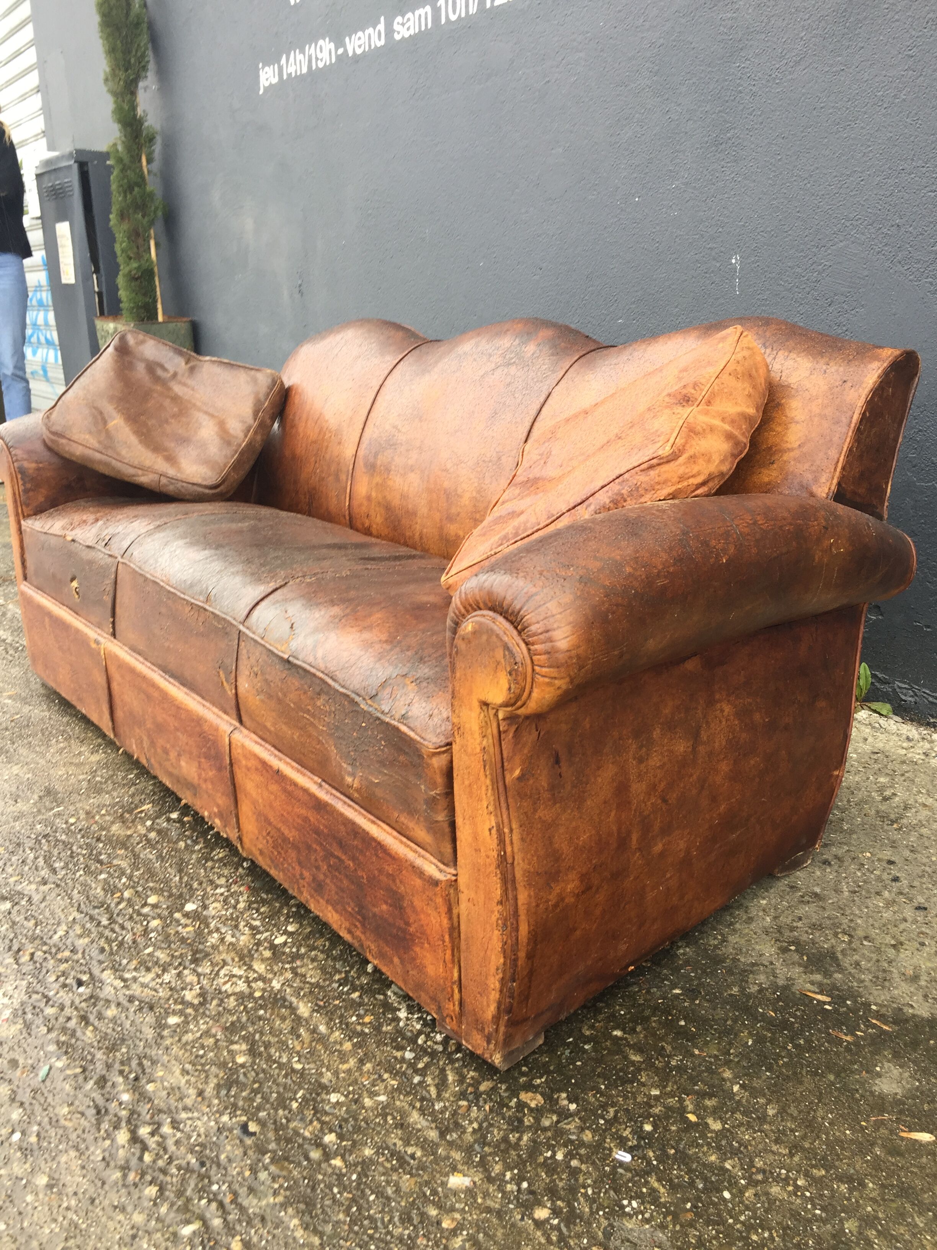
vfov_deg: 61.7
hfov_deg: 48.2
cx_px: 468
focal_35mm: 29
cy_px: 625
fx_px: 1047
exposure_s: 1/50
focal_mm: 4.15
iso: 32
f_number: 2.2
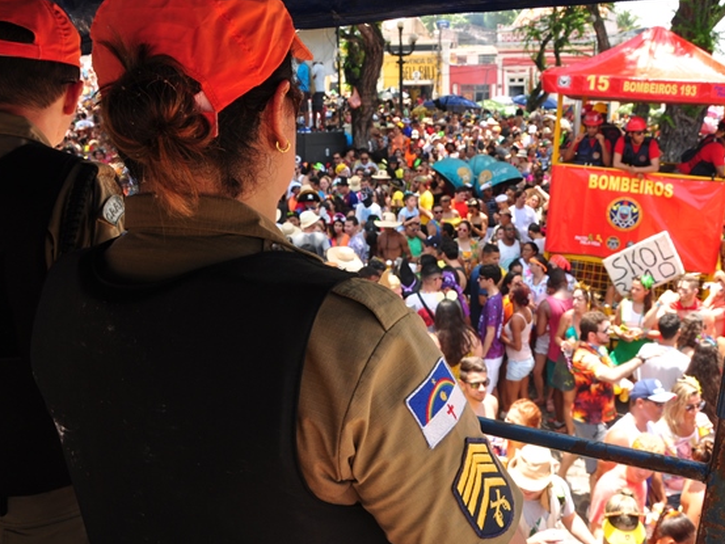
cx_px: 405
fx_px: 628
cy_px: 268
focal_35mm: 30
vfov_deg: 46.8
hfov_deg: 59.8
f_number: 8
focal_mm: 18
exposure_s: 1/60
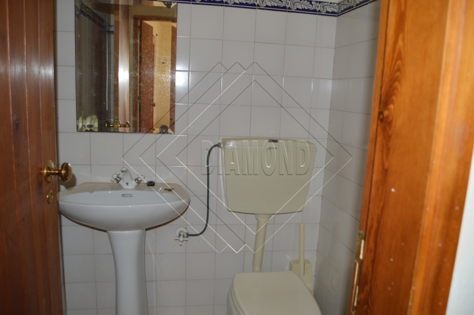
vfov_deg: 47.9
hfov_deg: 67.4
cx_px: 237
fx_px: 355
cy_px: 158
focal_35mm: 27
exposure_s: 1/60
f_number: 3.5
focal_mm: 18
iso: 100
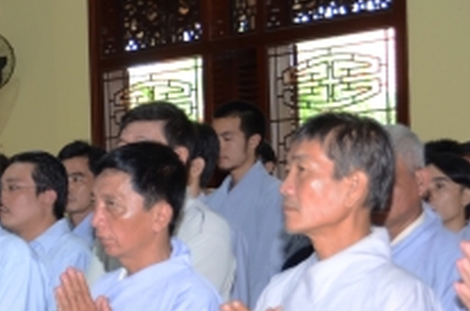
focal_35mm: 135
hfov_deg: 14.4
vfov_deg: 10.1
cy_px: 244
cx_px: -211
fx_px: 1753
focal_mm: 29
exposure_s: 1/60
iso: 400
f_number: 4
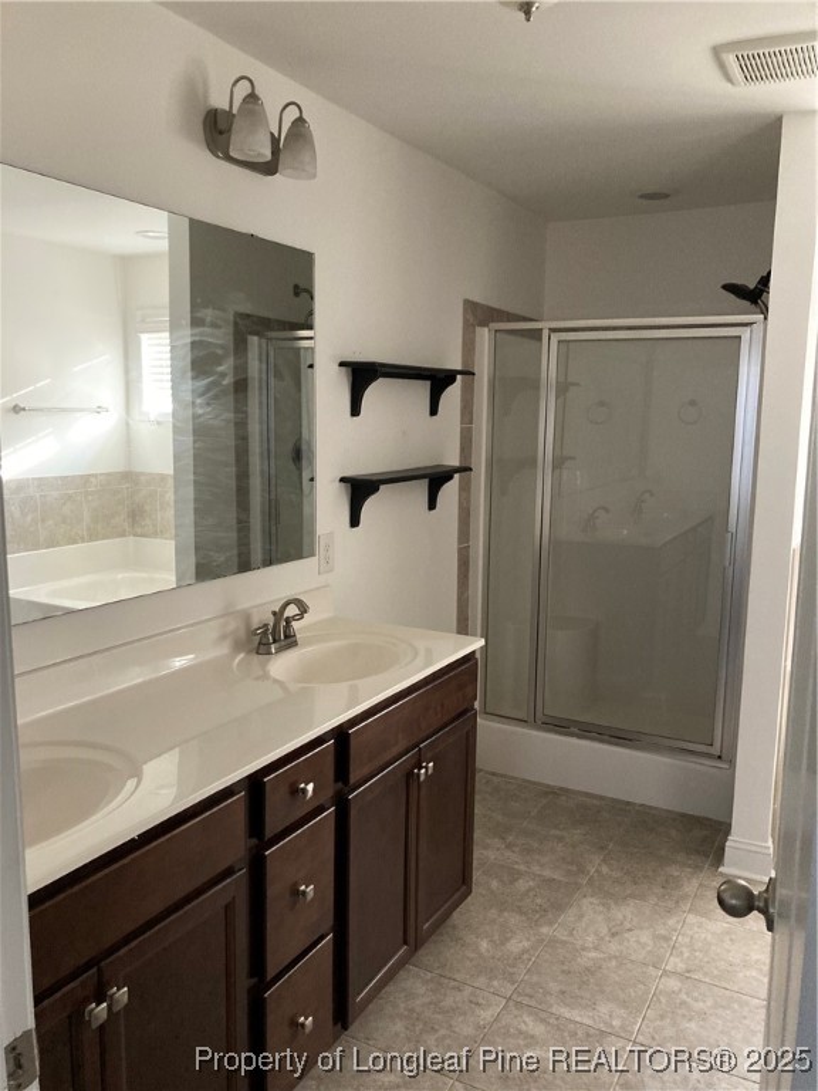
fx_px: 882
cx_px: 409
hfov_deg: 49.7
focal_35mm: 28
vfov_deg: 63.4
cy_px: 546
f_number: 1.8
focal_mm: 3.99
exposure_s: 1/35
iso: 400
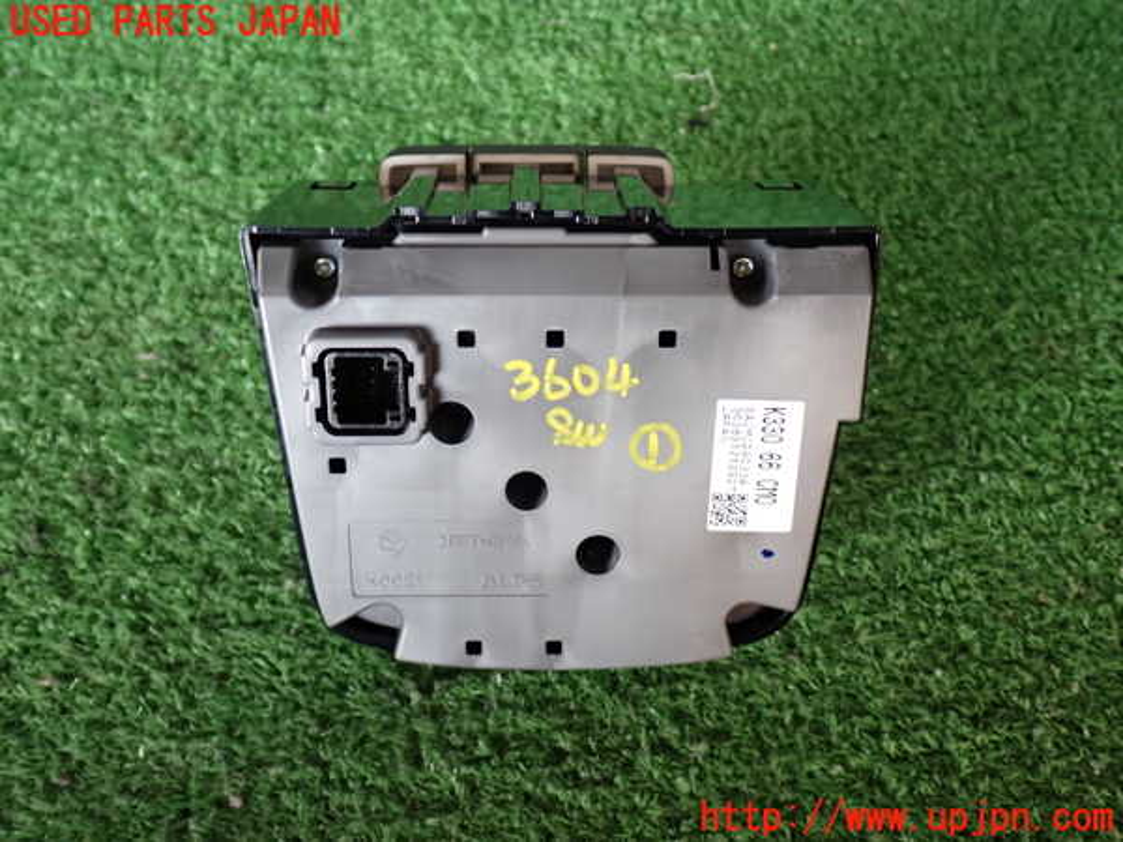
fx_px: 1233
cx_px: 562
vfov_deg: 37.7
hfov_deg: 49.0
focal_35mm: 38
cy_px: 421
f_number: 2.7
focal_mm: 6.83
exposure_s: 1/40
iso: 200
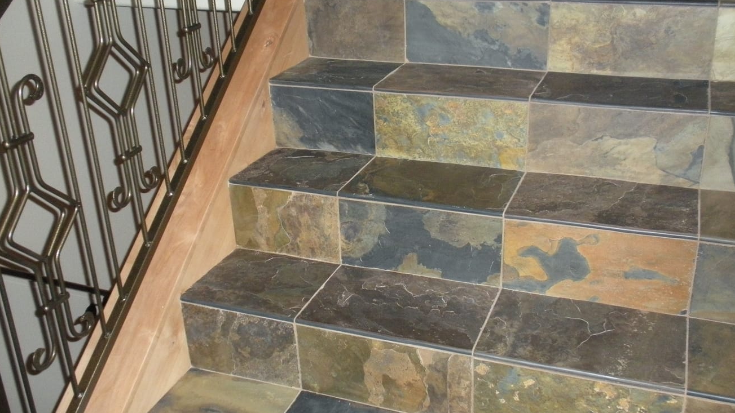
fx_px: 760
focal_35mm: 39
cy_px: 194
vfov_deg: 30.4
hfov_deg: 51.6
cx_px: 374
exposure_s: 1/60
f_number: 3.5
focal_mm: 6.3
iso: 466
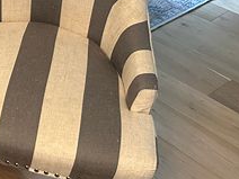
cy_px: 55
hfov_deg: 24.3
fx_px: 469
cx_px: -86
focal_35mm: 68
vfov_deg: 21.5
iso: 640
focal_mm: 6.86
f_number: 1.78
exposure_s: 1/60
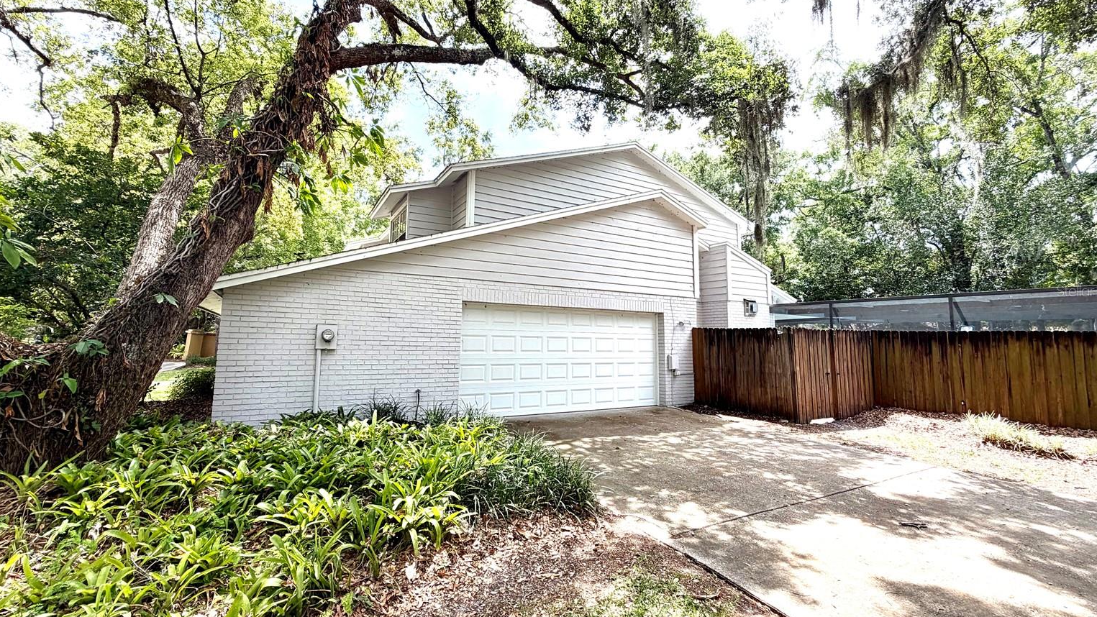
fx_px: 465
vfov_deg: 67.0
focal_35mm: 16
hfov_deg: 99.4
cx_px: 549
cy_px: 291
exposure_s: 1/502
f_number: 2.2
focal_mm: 2.22
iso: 50
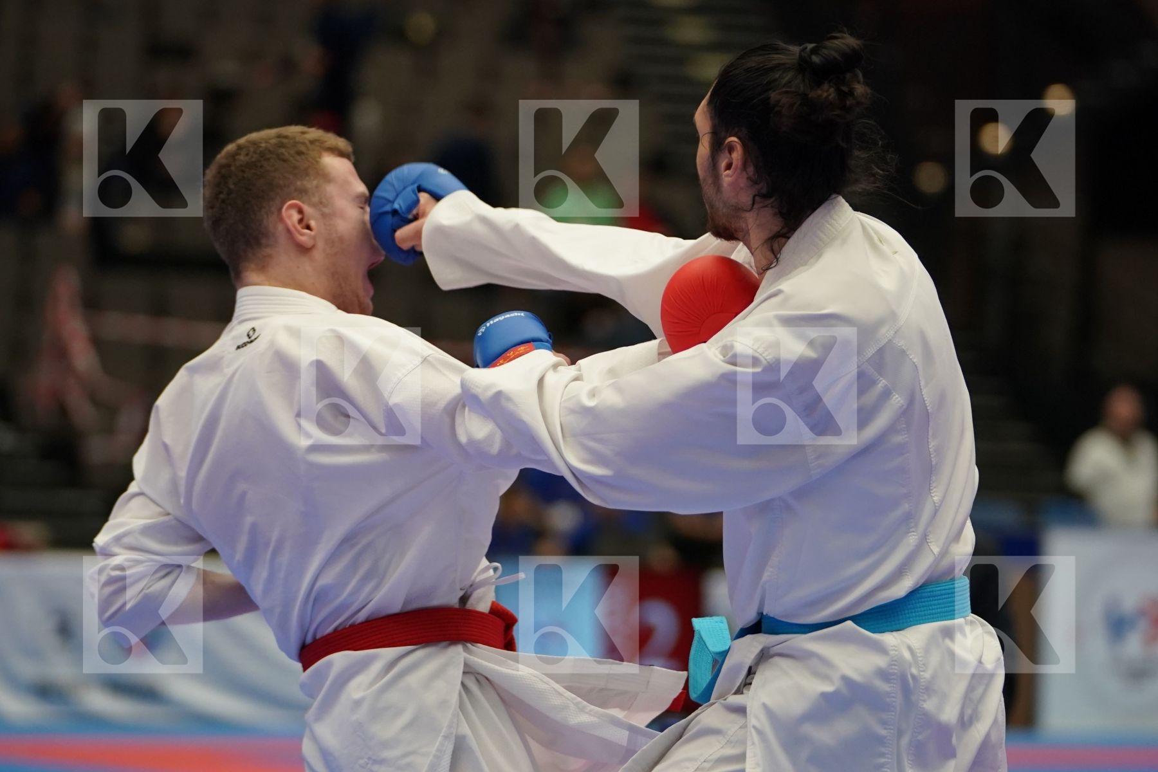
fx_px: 6176
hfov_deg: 10.7
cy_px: 386
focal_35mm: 192
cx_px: 579
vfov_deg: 7.2
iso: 1600
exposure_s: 1/1000
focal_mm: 128
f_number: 2.8
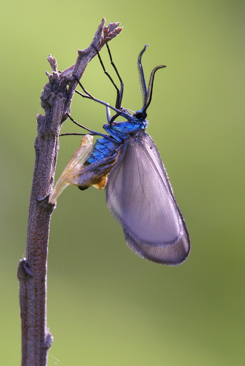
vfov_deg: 7.6
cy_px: 183
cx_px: 122
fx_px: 2750
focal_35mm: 270
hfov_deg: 5.1
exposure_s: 1/3
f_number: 13
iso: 100
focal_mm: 180
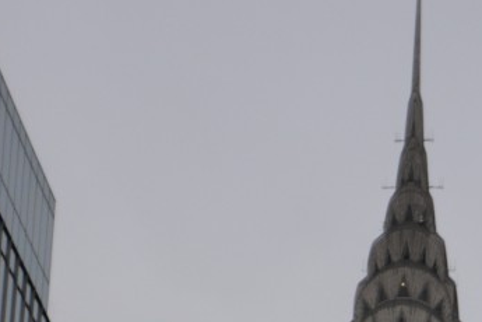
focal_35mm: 259
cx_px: 434
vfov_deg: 5.2
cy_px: 535
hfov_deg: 7.9
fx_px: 3467
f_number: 5.6
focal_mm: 42
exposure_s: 1/125
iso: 160
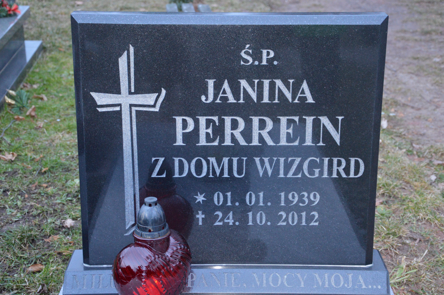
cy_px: 148
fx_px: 776
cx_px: 222
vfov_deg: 21.5
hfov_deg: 31.9
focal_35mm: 63
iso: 2000
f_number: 4.8
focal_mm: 42
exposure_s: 1/60
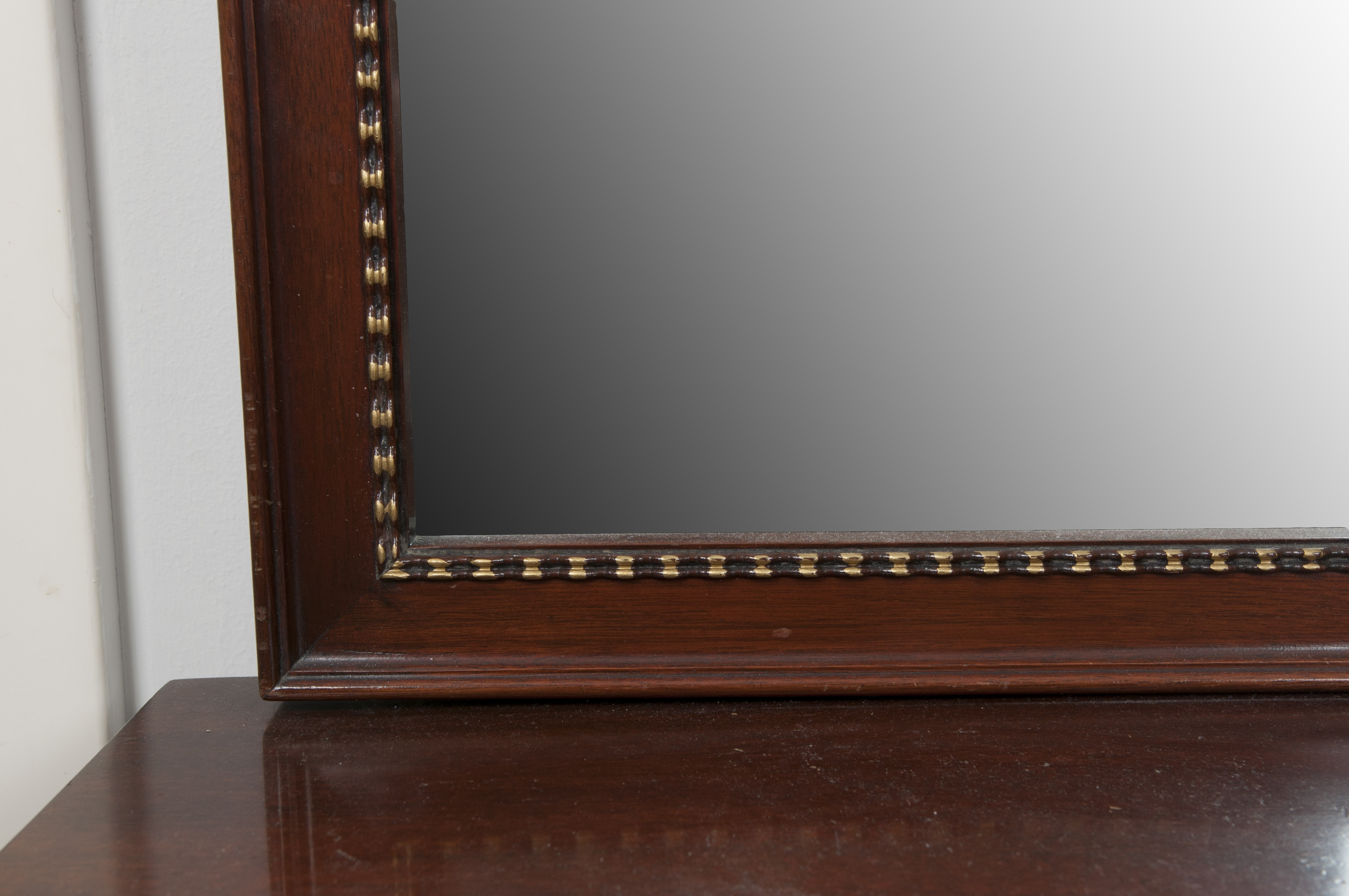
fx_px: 1572
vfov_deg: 31.8
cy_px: 448
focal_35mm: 42
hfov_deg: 46.4
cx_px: 674
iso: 400
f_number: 8
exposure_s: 1/60
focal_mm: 28
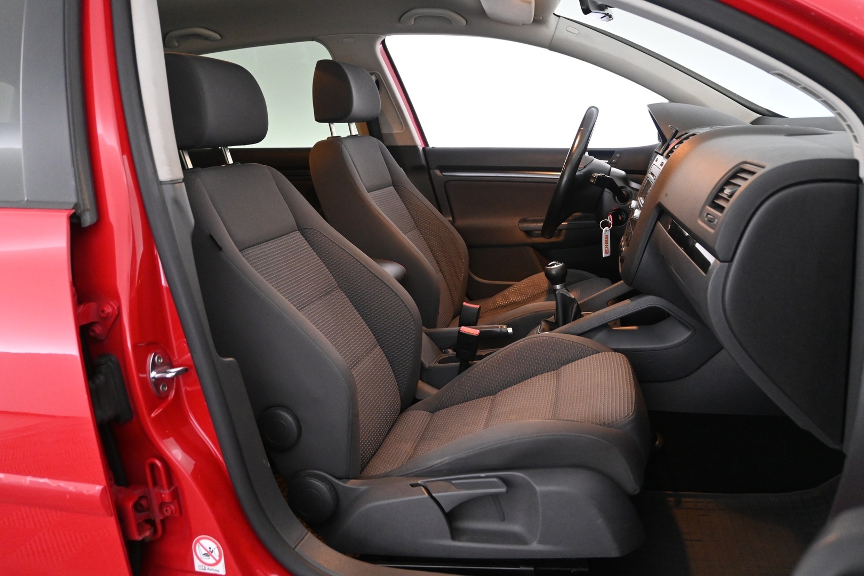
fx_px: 702
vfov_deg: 44.6
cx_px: 432
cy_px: 288
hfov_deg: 63.2
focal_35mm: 29
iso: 3200
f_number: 3.8
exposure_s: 1/50
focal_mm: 19.5
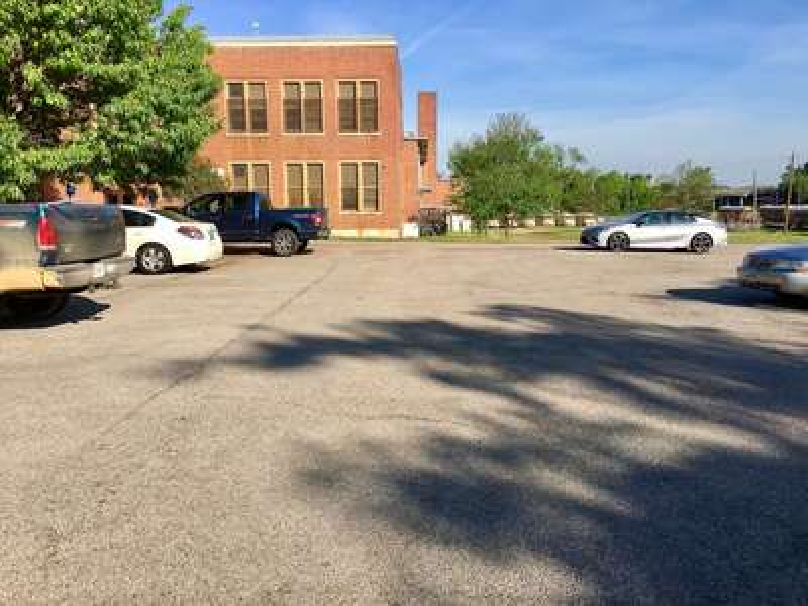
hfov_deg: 61.7
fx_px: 677
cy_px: 303
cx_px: 404
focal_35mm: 29
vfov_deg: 48.2
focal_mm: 4.15
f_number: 2.2
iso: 25
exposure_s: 1/1374
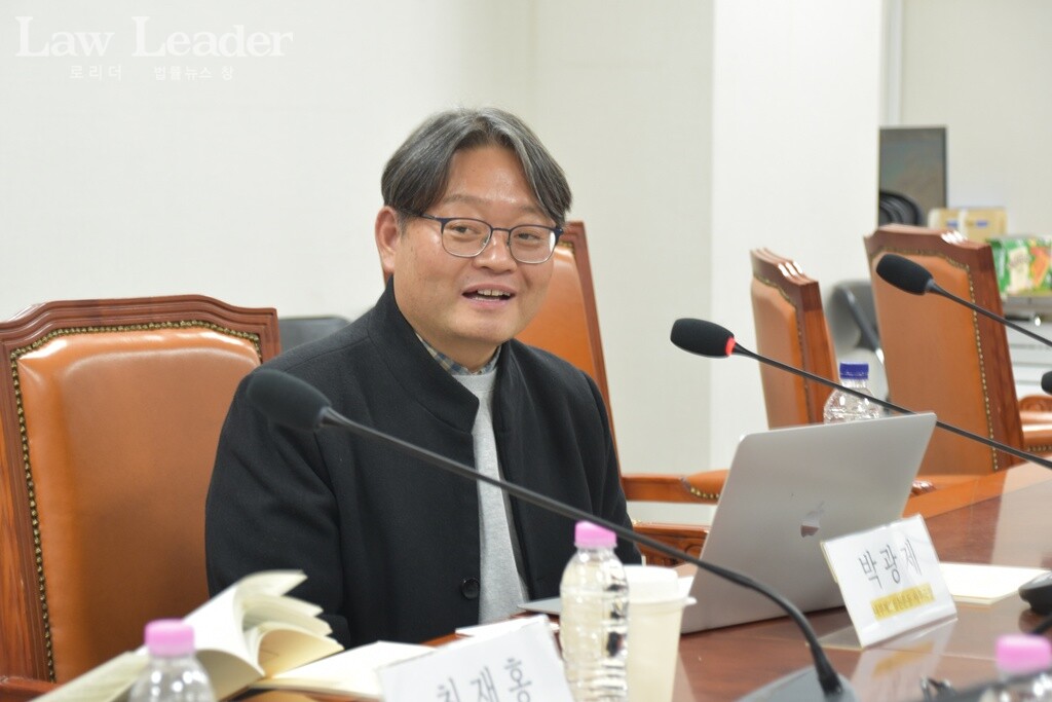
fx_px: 2849
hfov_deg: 20.9
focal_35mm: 98
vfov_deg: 14.0
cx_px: 526
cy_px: 351
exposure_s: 1/15
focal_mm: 65
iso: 500
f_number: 5
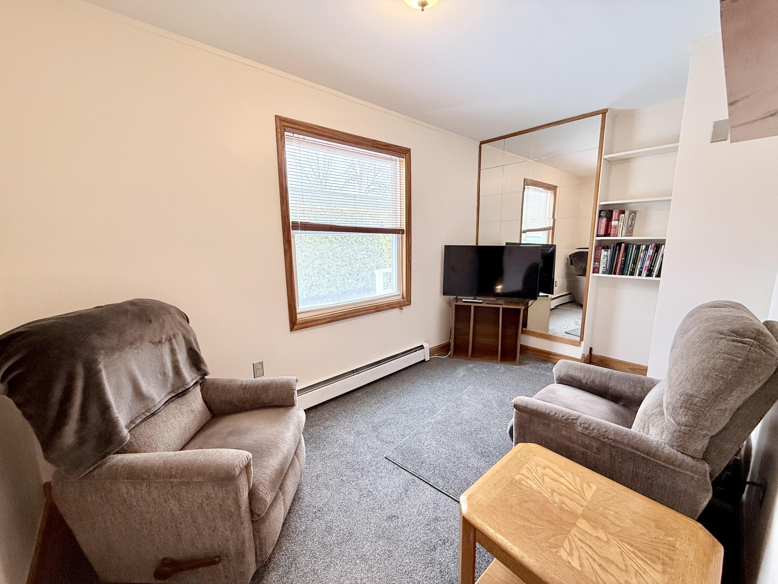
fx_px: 315
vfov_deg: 85.7
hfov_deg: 102.1
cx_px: 389
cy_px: 292
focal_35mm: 14
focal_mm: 2.22
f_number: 2.2
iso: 160
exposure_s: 1/120
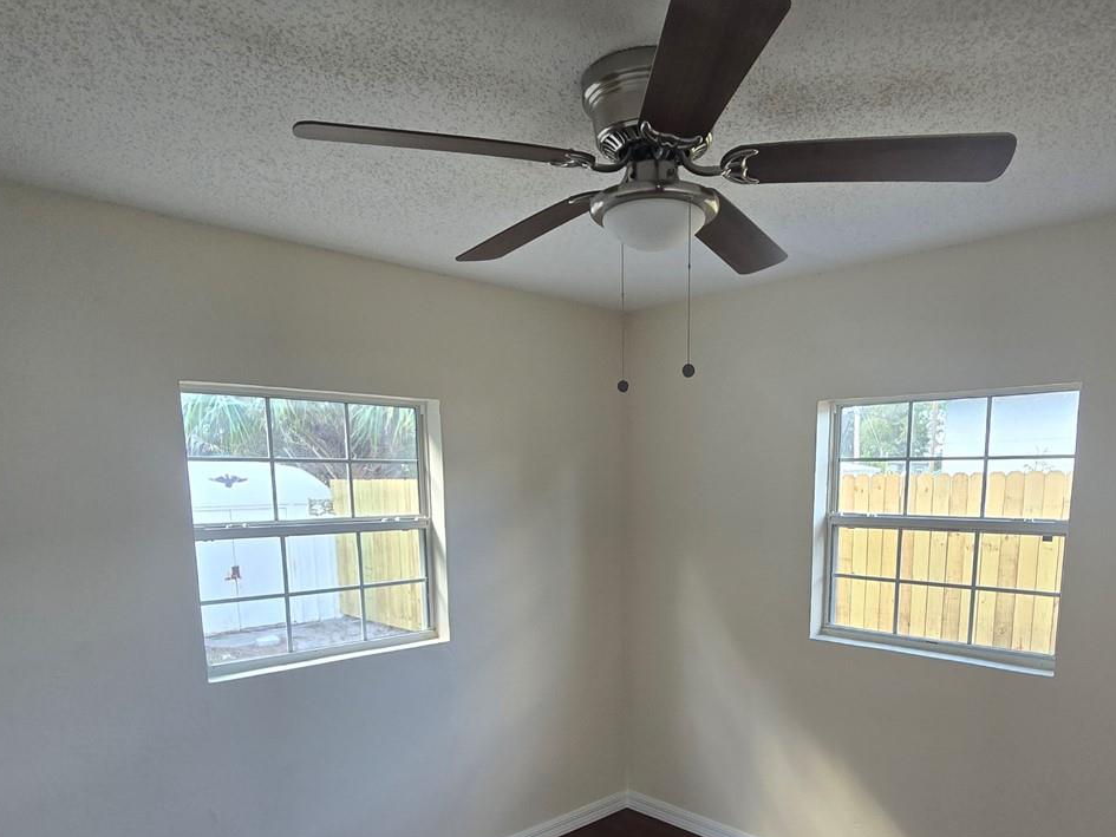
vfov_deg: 58.4
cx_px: 627
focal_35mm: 22
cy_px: 613
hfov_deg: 76.1
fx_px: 709
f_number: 2.2
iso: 100
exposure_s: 1/60
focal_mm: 2.2
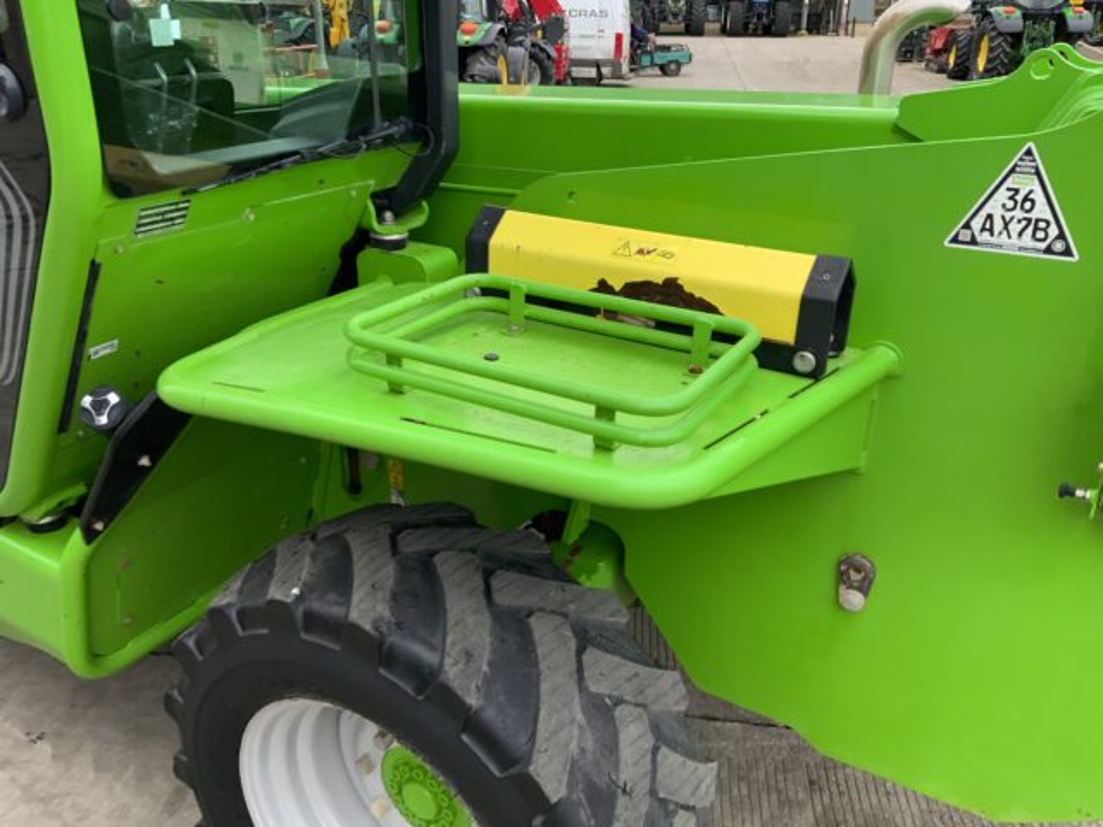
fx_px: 924
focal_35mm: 29
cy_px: 414
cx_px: 552
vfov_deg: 48.2
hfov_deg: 61.7
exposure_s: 1/60
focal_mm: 3
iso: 80
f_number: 1.8
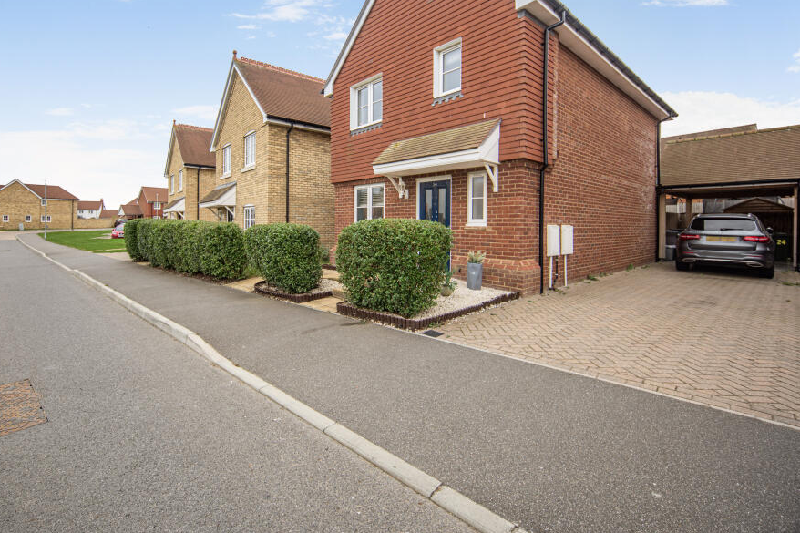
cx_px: 351
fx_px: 467
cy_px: 226
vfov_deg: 59.2
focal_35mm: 21
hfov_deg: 80.9
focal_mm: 18
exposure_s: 1/50
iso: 80
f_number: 5.6
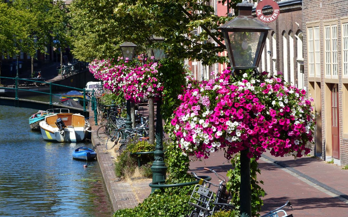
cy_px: 93
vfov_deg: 6.6
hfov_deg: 10.6
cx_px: 174
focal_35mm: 198
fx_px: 1878
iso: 100
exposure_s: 1/800
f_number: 4
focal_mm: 33.5
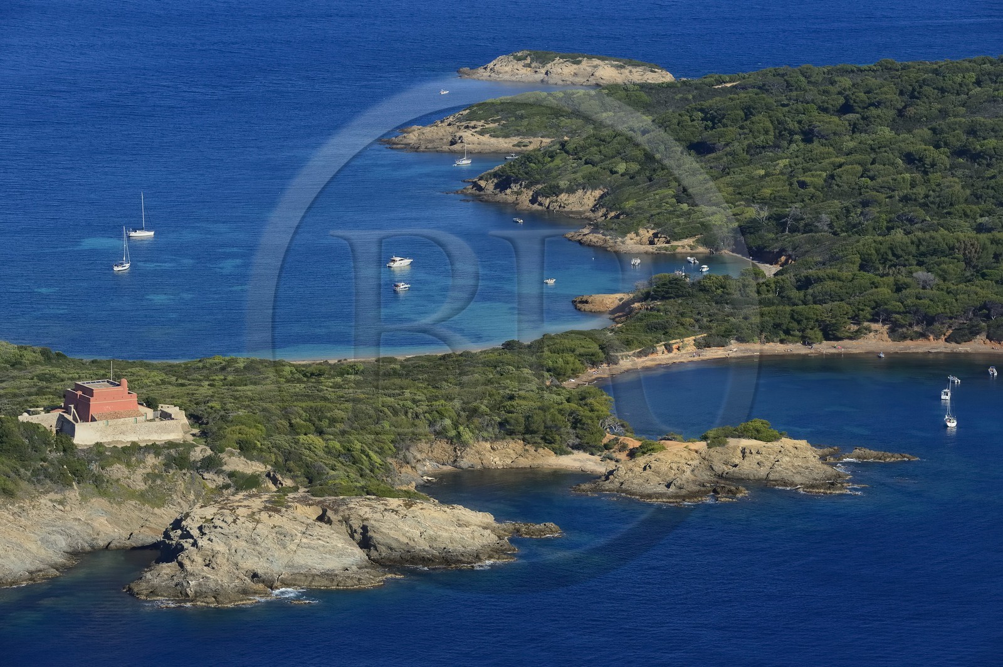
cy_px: 334
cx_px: 502
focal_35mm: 125
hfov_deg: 16.4
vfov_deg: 10.9
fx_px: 3480
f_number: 10
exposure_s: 1/1600
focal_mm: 125
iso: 800
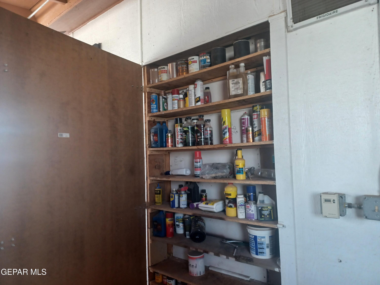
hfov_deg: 69.4
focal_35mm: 25
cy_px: 142
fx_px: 274
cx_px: 190
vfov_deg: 54.9
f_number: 1.8
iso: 320
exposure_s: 1/60
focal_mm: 4.6
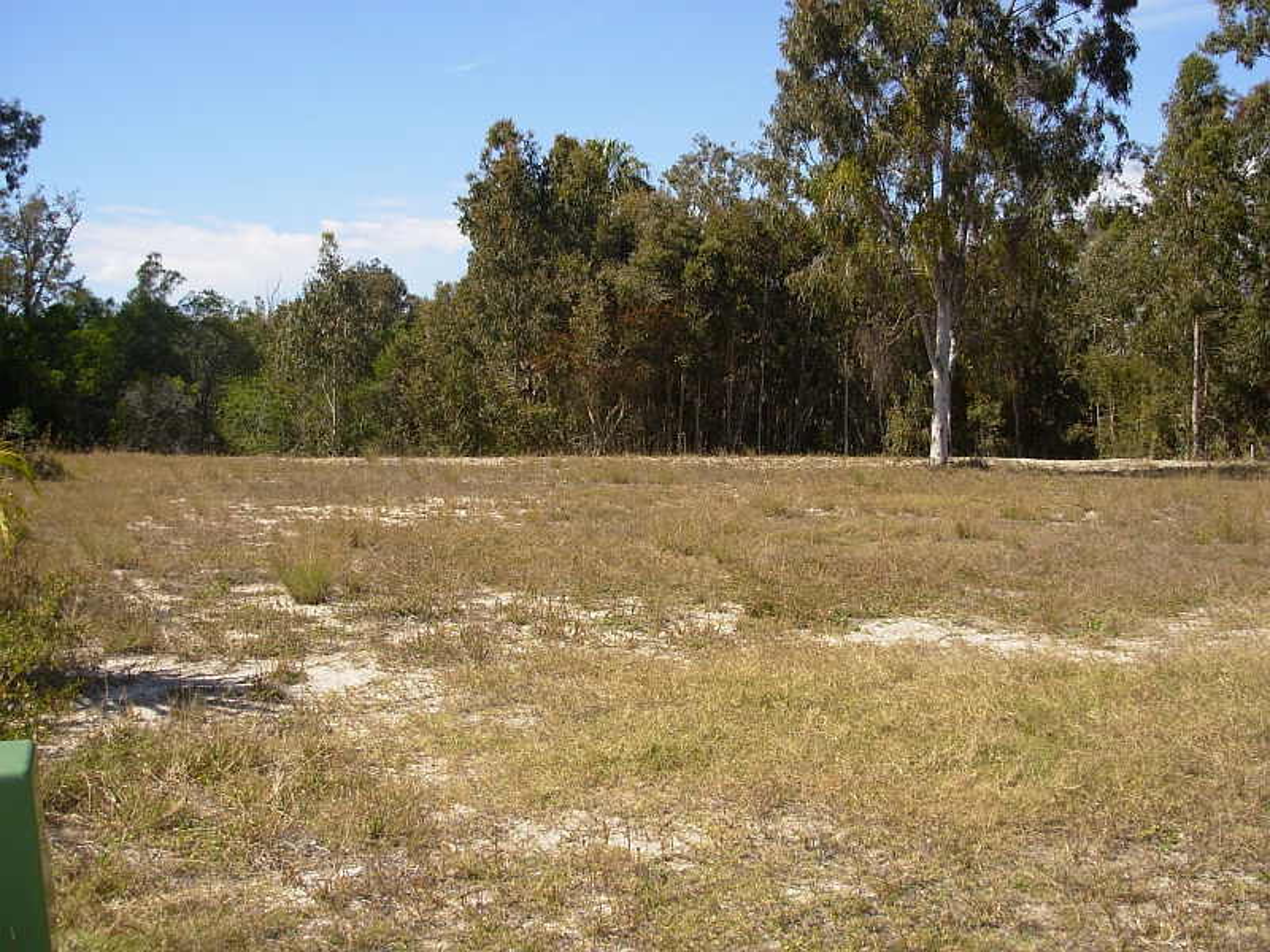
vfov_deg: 37.7
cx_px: 635
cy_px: 476
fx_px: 1394
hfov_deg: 49.0
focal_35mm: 38
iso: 50
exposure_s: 1/886
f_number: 2.9
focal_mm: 6.3
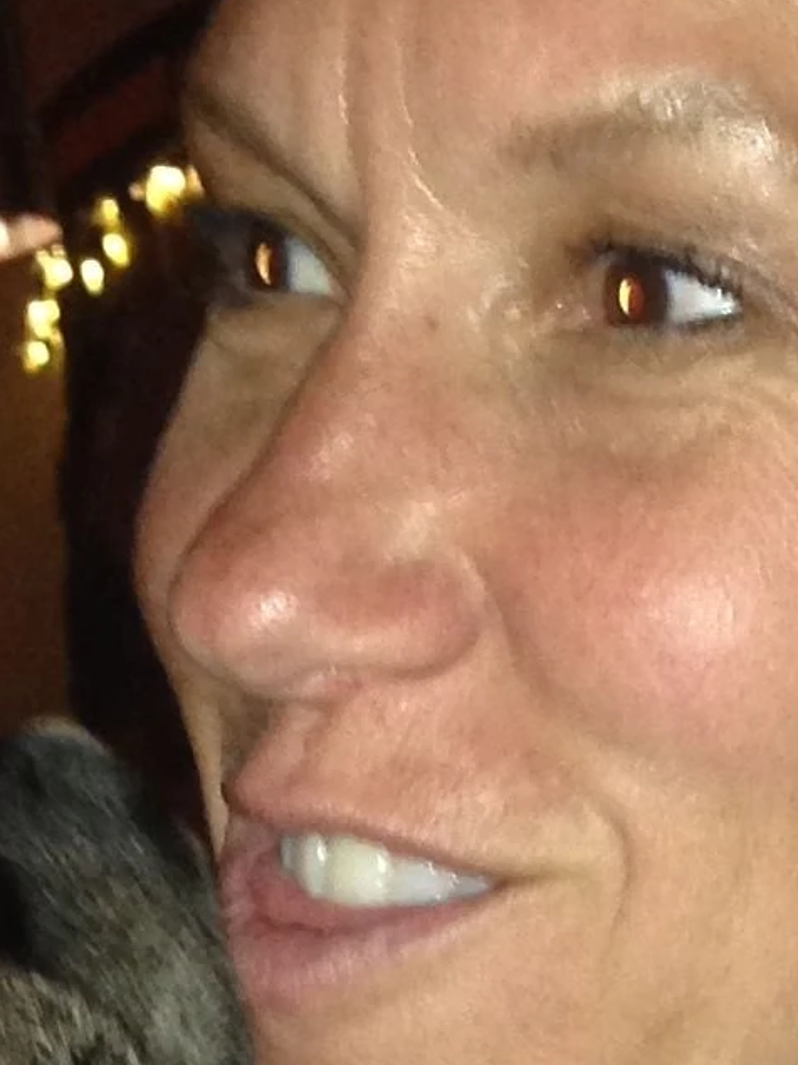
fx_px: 5229
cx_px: 408
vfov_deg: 10.8
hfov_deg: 8.7
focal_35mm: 170
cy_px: 1965
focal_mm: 4.12
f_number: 2.4
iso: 160
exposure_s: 1/16
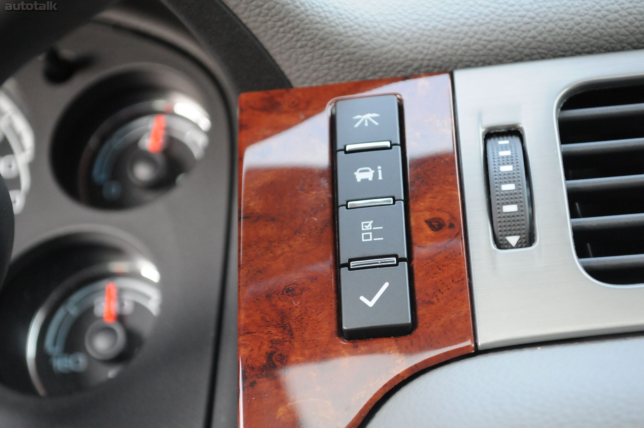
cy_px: 214
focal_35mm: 82
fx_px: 1474
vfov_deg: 16.5
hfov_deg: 24.6
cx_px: 322
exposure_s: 1/125
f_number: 6.3
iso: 2000
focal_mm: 55
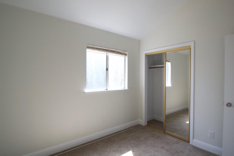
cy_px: 78
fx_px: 117
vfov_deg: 67.4
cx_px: 117
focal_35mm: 18
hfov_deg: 90.0
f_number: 5.6
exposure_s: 1/125
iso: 400
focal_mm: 12
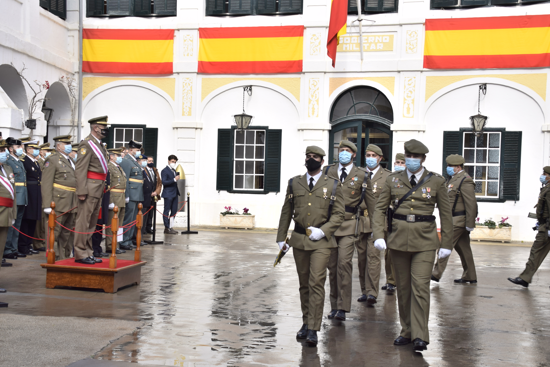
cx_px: 258
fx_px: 932
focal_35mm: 61
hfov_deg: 32.9
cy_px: 182
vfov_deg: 22.3
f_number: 8
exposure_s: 1/200
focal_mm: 38
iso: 100
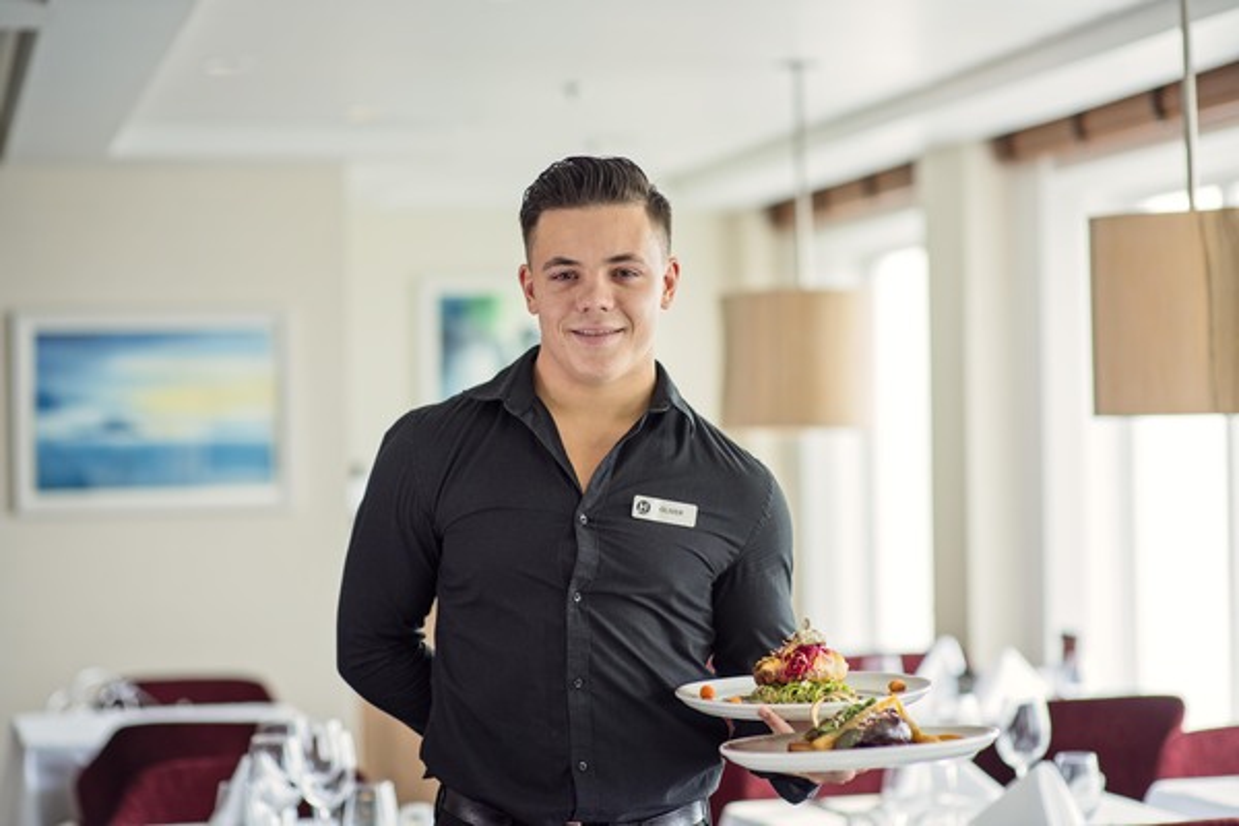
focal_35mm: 85
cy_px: 413
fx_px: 2925
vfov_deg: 16.1
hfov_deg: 23.9
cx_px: 620
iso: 320
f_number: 2.5
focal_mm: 85
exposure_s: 1/320
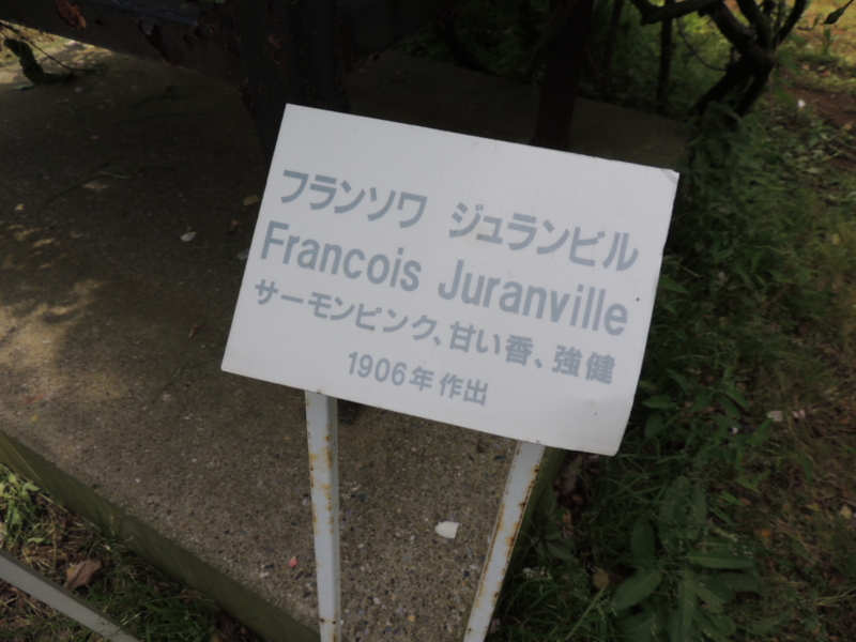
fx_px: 593
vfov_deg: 56.8
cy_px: 321
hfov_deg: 71.6
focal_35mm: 24
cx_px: 428
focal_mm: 4.3
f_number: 3
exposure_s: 1/1600
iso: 100
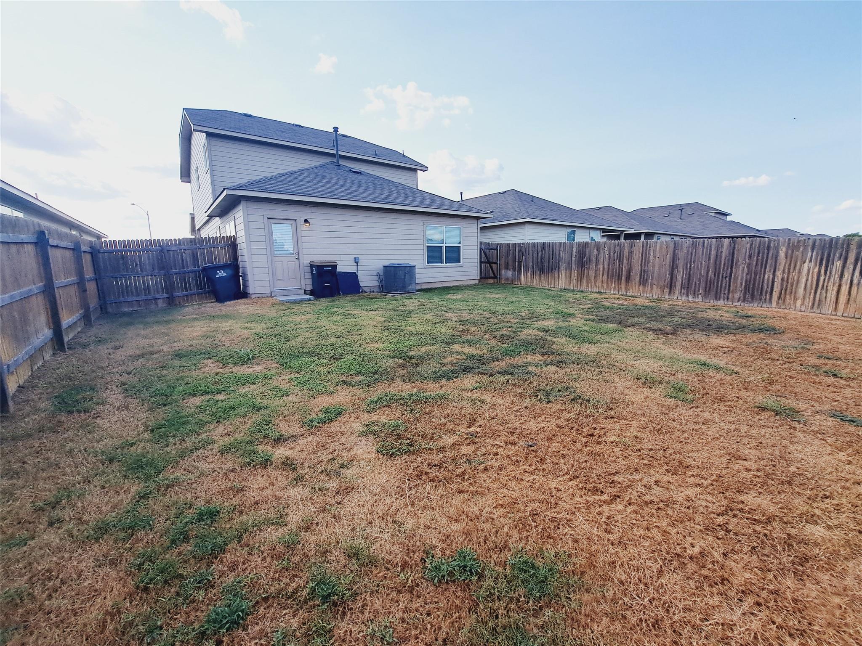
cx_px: 431
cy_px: 323
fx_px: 324
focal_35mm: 13
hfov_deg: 106.2
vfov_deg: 89.9
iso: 50
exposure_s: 1/1183
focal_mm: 1.74
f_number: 2.2
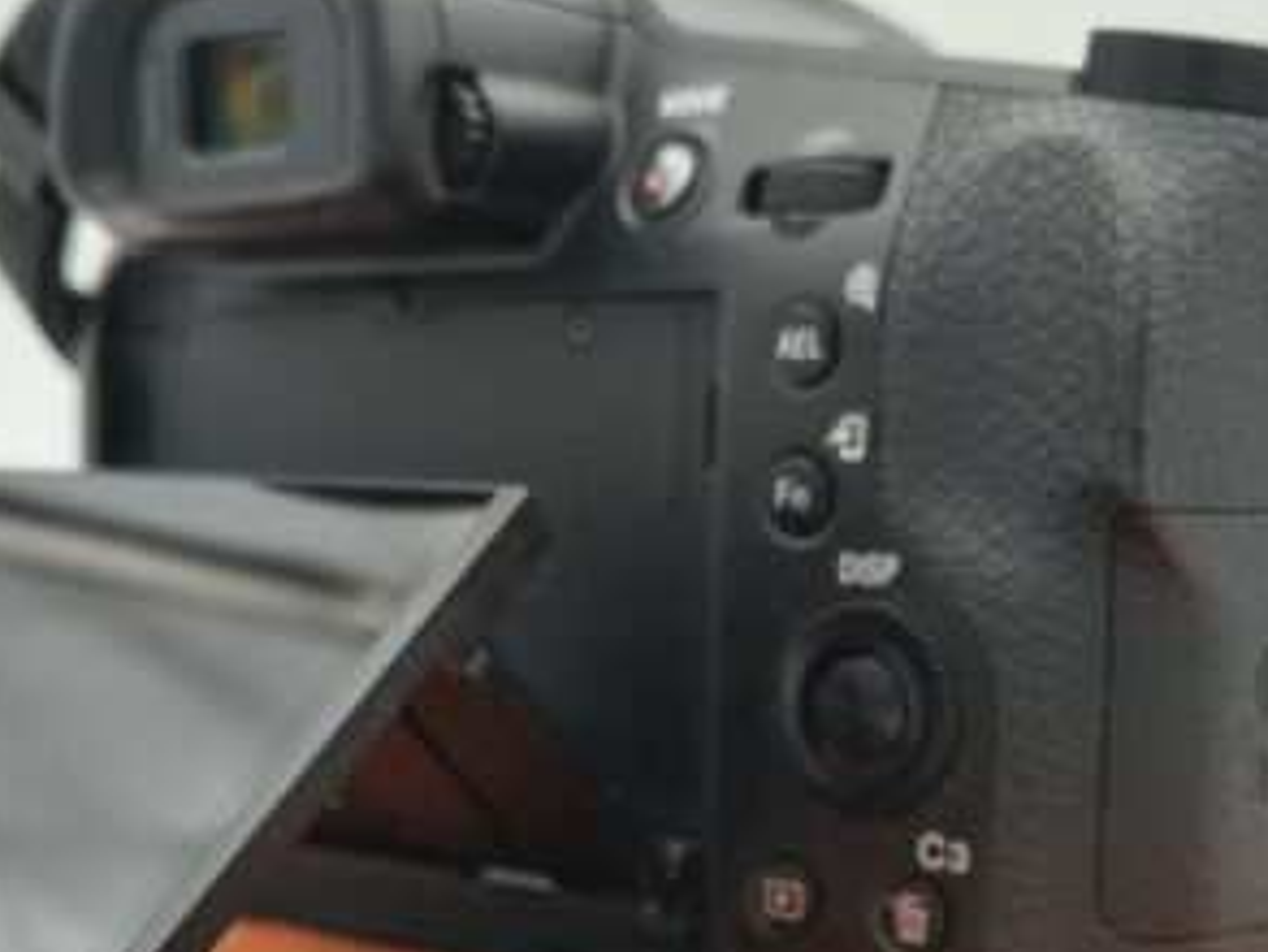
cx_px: 597
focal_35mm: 42
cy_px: 500
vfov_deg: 34.4
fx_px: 1539
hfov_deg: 44.8
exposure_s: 1/180
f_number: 1.8
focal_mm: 5.56
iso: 100
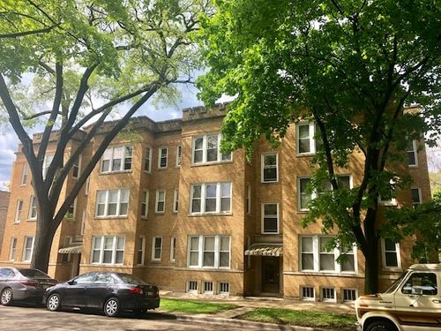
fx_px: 357
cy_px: 166
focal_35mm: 28
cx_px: 220
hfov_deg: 63.4
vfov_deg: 49.7
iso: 20
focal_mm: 4
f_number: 1.8
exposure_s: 1/674
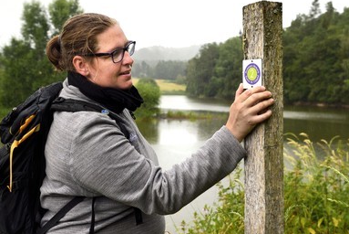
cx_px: 177
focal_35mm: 46
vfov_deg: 29.3
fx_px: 446
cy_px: 116
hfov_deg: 42.7
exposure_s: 1/320
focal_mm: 42
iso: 800
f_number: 7.1
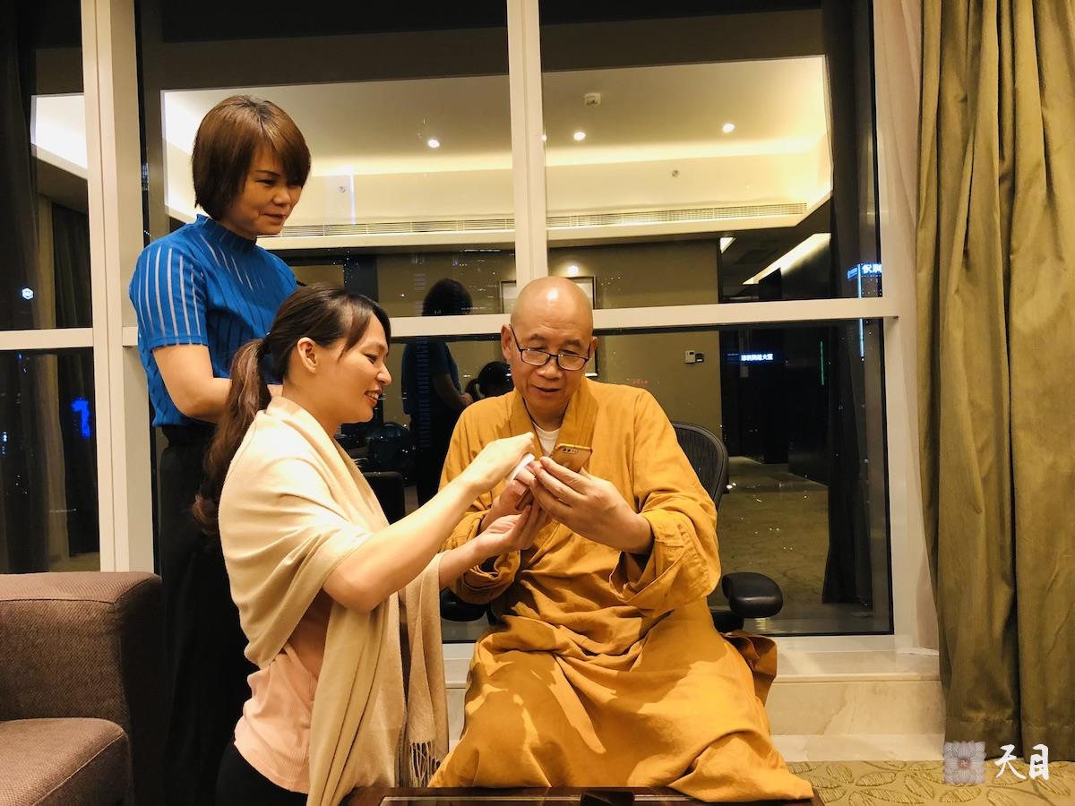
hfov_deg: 63.4
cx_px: 538
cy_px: 403
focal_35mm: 28
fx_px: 870
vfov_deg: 49.7
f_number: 1.8
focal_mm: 3.99
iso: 100
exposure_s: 1/17
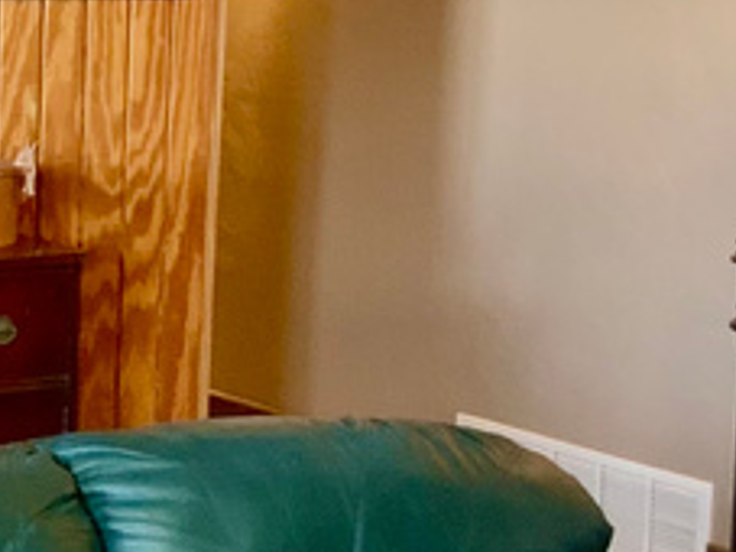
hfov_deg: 14.3
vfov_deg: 11.3
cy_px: 341
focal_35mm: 131
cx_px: -279
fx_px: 2784
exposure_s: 1/60
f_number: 1.8
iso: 125
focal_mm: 3
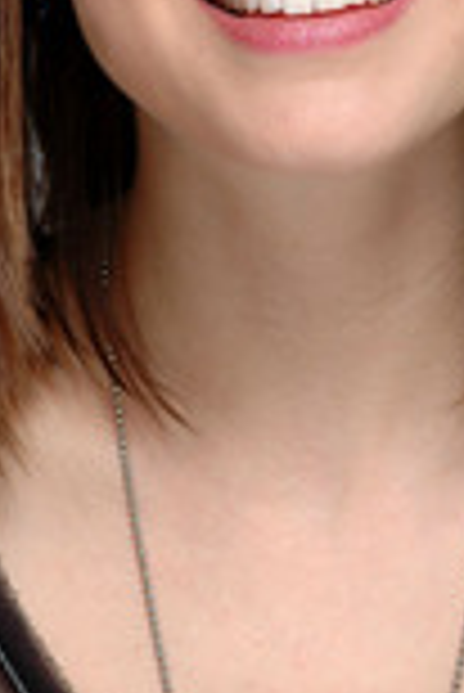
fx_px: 8391
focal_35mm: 435
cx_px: 329
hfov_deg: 3.2
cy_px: 81
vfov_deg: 4.7
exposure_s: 1/250
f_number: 7.1
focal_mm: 112
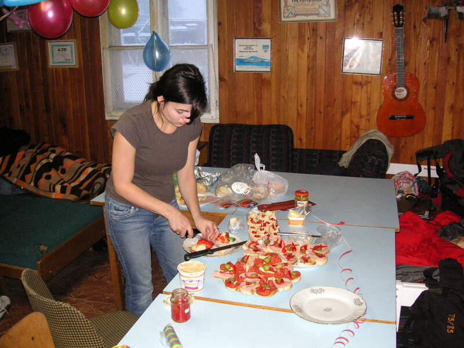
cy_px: 174
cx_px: 232
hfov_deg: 50.1
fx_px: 496
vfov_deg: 38.7
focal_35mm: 37
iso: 160
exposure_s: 1/45
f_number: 2.8
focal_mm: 6.1
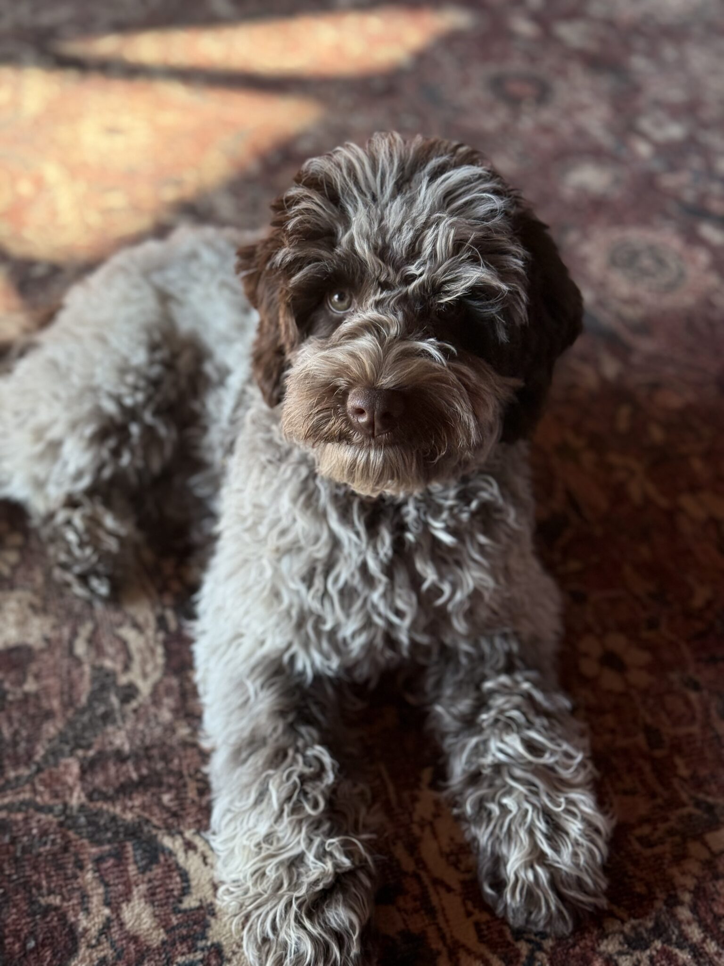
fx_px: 1339
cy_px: 483
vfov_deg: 39.7
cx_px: 362
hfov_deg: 30.3
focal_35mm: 48
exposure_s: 1/242
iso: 160
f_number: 1.78
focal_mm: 6.76
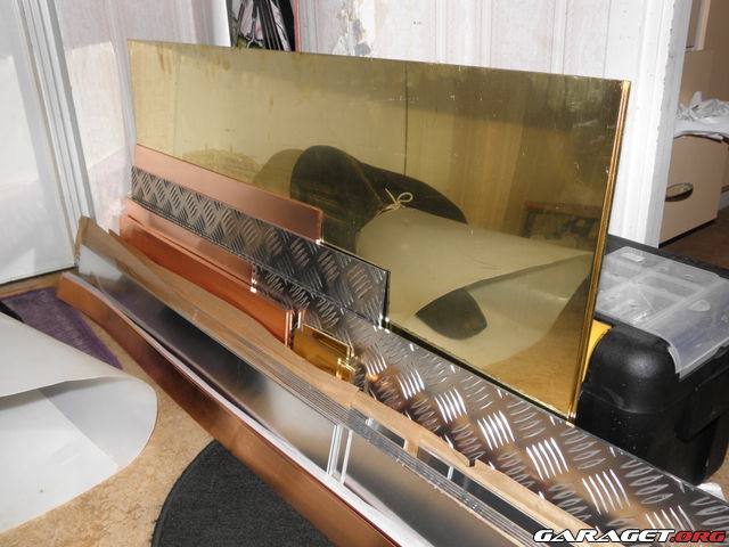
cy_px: 274
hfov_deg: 56.8
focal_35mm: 32
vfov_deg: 44.2
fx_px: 674
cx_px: 364
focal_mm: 5.71
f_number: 3
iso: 100
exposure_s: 1/30
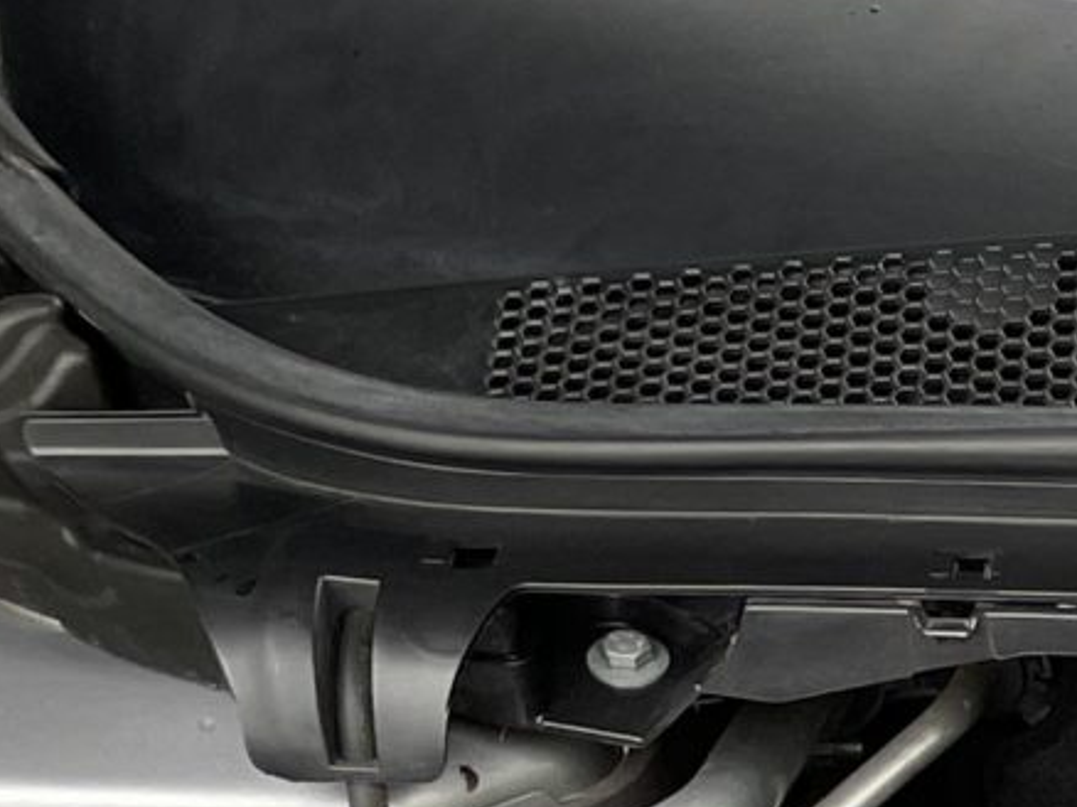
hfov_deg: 10.9
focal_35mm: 152
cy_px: 1707
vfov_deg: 9.1
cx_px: 2616
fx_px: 4727
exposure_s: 1/121
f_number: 1.6
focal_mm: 4.2
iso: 40
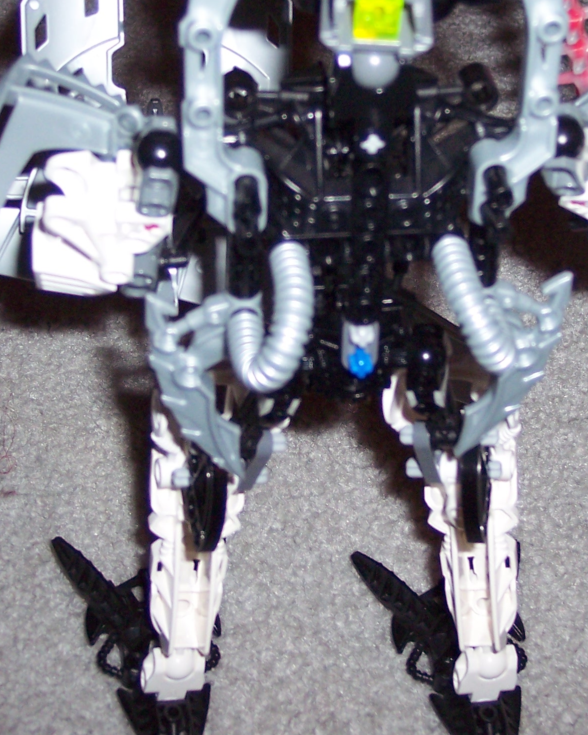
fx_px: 1610
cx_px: 340
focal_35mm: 74
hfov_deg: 20.7
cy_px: 258
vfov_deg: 25.6
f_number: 2.8
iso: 140
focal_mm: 8
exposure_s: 1/60
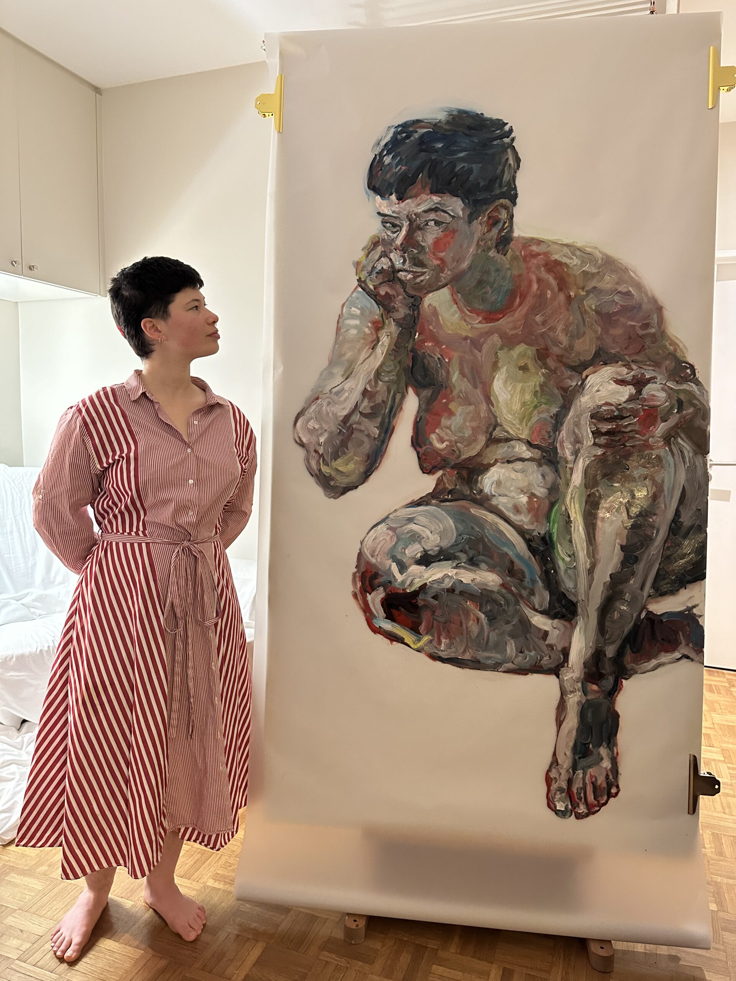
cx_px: 368
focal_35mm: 24
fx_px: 680
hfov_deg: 56.8
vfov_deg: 71.6
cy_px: 490
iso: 500
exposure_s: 1/50
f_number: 1.78
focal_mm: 6.86
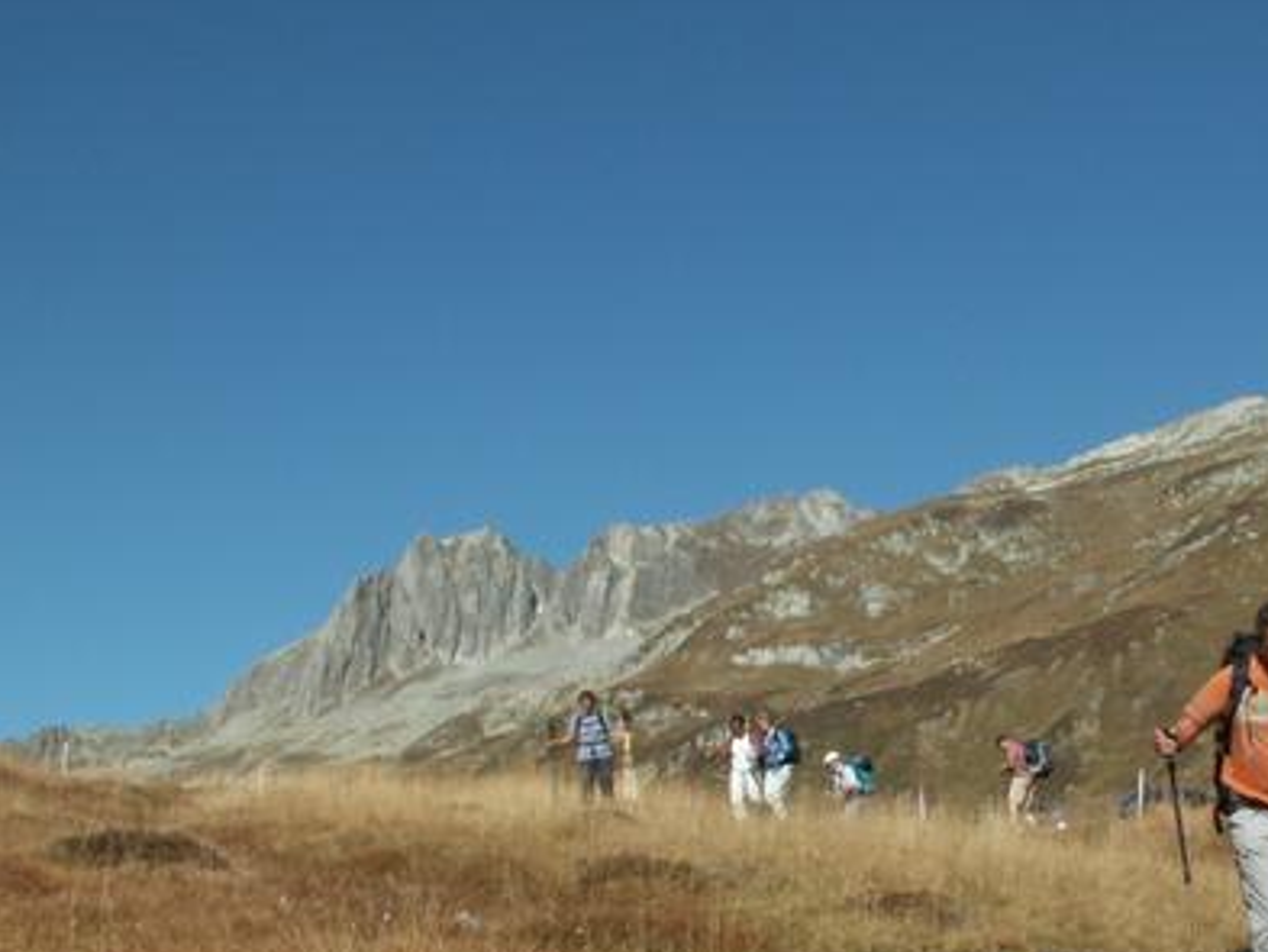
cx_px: 1000
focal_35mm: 57
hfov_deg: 32.9
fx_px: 2089
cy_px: 691
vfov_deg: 25.4
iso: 50
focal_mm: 5.86
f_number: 7.1
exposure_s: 1/250
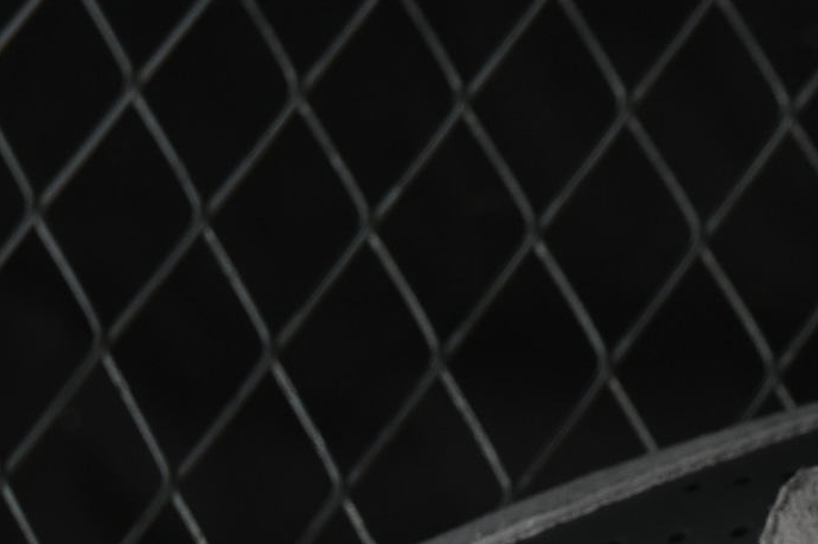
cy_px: 989
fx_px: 6927
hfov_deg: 6.6
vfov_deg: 4.5
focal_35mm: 305
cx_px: 1536
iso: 160
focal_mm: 50
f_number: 7.1
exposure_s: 1/60
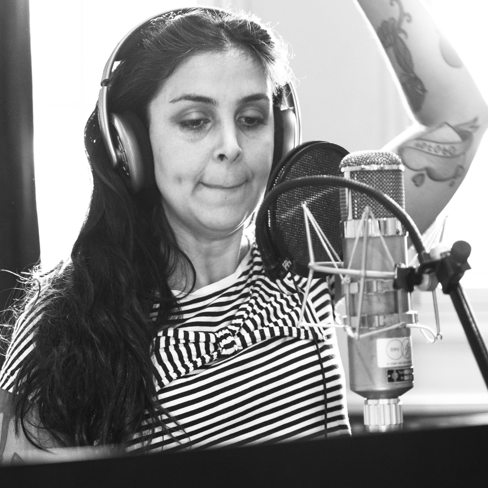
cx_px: 220
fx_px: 1802
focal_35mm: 113
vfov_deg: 15.4
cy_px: 173
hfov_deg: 15.4
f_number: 2.8
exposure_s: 1/125
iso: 1400
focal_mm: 70
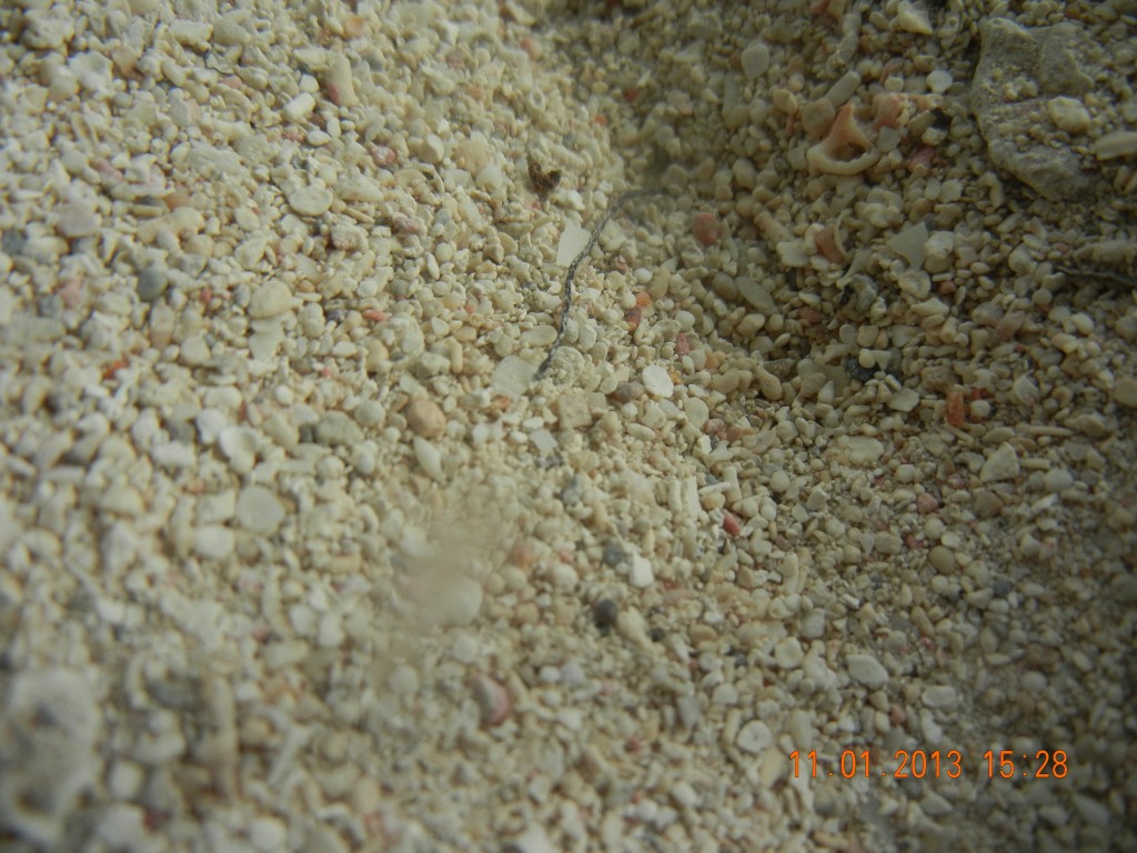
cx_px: 568
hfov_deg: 60.0
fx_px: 985
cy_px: 426
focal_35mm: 30
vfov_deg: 46.8
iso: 160
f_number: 7
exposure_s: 1/370
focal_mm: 5.4
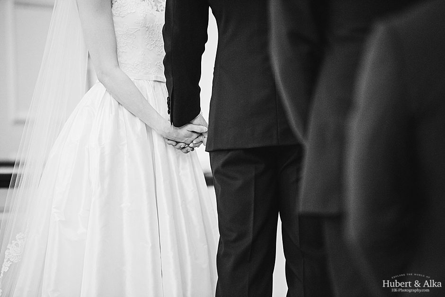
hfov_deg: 10.3
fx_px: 2472
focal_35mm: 200
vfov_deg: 6.9
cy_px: 148
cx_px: 222
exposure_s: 1/500
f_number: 2.8
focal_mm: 200
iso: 1250
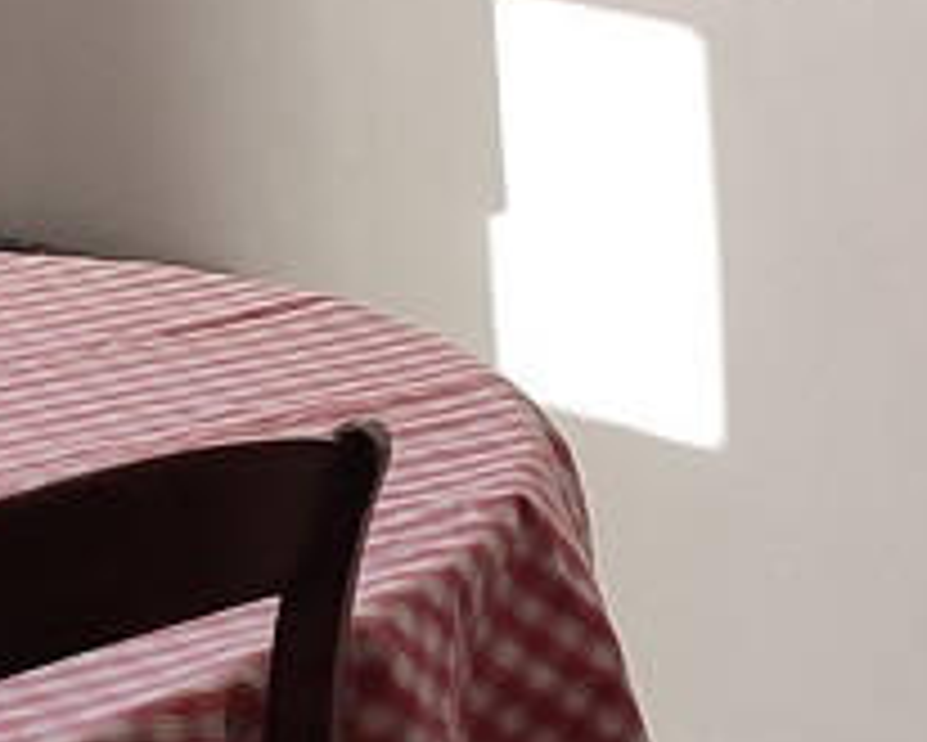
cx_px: 2061
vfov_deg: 9.4
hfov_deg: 10.5
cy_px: 22
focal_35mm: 164
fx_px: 4502
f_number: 1.89
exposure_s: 1/50
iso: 92
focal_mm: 5.89
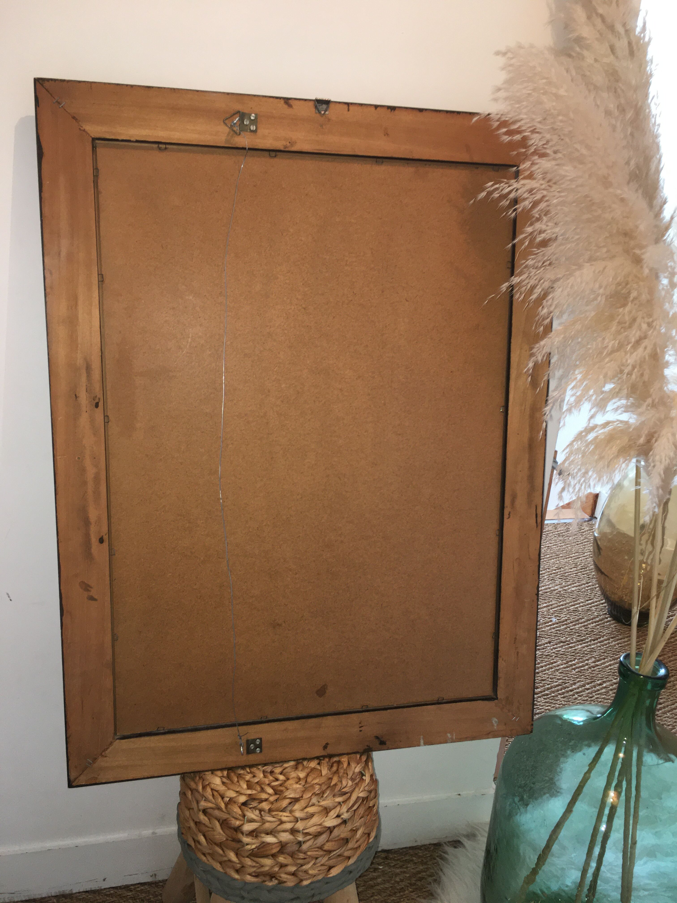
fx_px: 756
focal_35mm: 29
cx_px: 338
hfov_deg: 48.2
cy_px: 452
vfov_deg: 61.7
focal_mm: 4.15
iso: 80
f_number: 2.2
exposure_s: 1/33
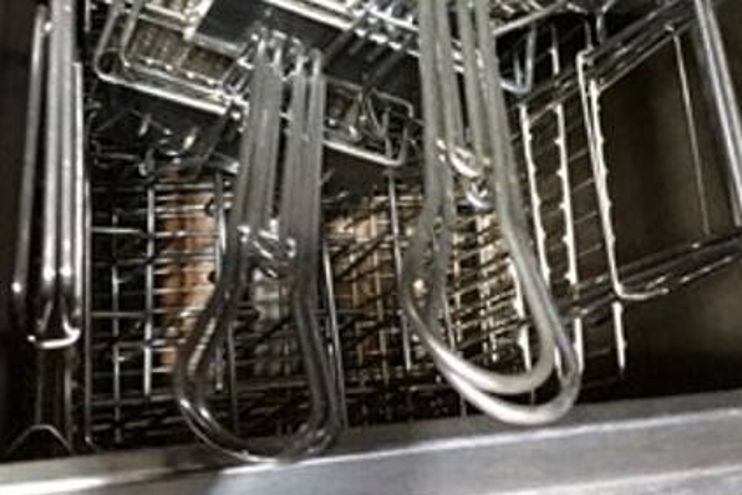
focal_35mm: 58
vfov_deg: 21.1
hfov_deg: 34.3
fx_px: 1195
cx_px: 463
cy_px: -157
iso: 80
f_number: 2.2
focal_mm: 4.15
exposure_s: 1/4
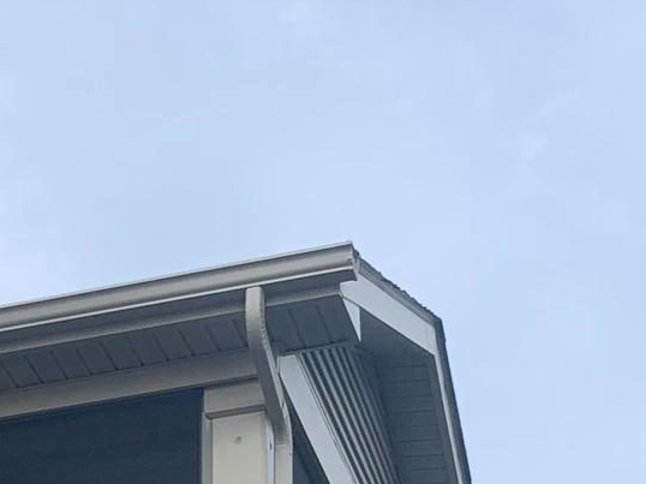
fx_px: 1847
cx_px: -30
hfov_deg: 19.2
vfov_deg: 13.6
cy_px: 829
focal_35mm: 99
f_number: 1.8
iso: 25
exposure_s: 1/1088
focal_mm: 4.25
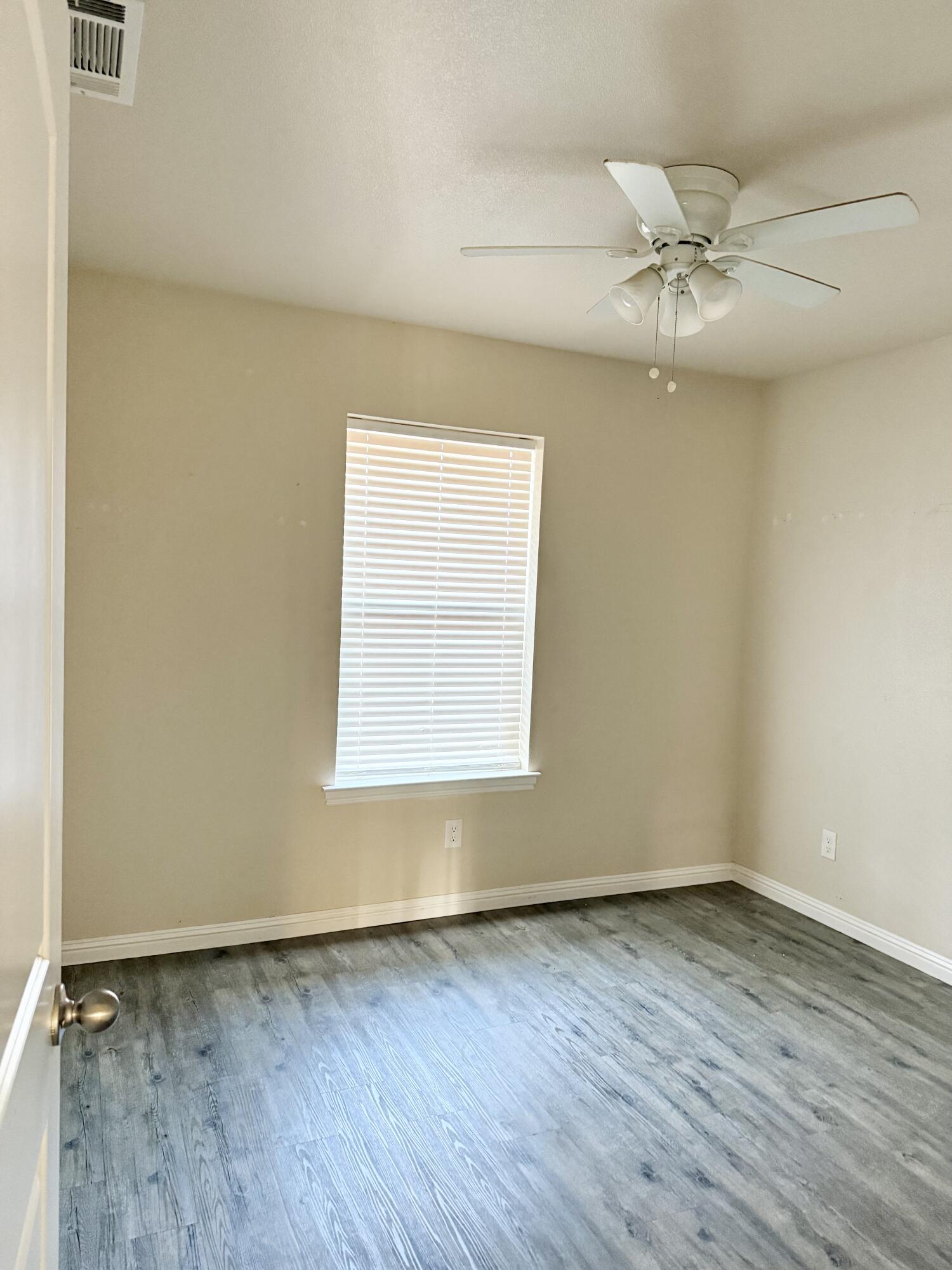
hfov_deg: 56.8
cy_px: 635
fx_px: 880
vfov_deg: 71.6
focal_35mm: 24
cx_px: 476
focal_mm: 6.76
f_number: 1.78
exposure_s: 1/60
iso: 500
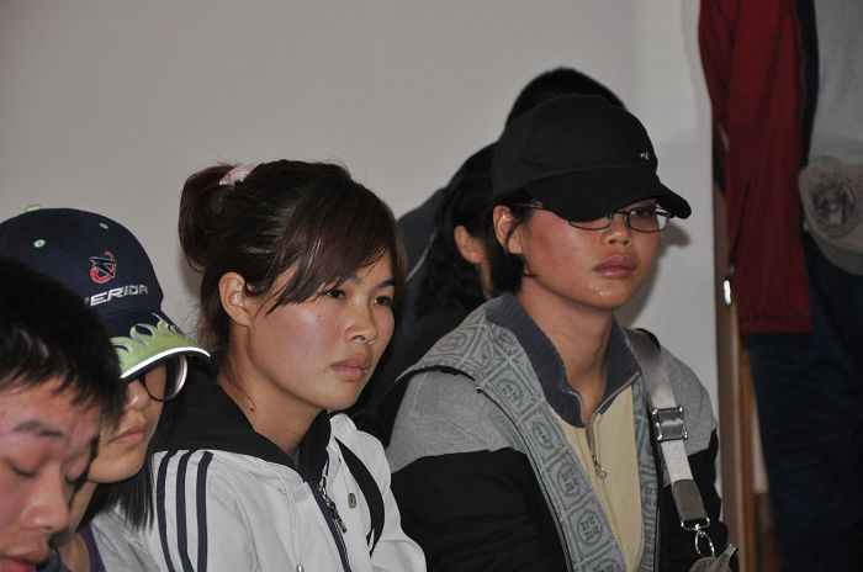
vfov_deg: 10.7
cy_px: 286
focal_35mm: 128
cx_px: 432
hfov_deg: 16.1
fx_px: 3051
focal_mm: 85
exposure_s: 1/60
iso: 1600
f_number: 5.6
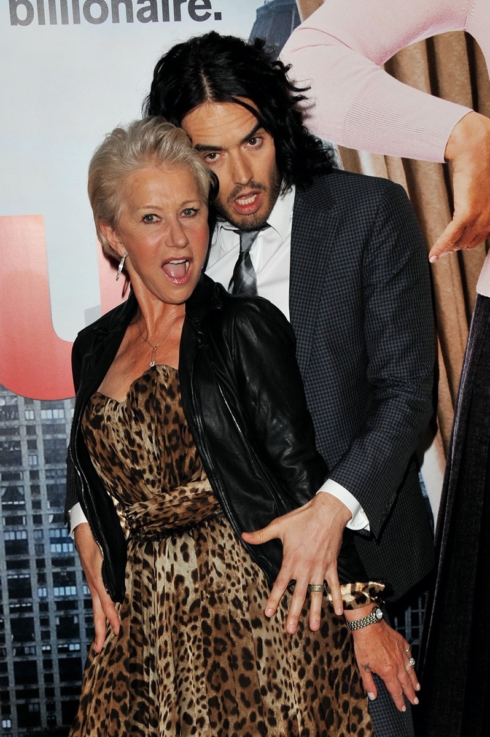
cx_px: 245
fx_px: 982
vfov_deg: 41.1
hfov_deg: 28.0
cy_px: 368
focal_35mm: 48
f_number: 7.1
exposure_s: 1/160
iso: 640
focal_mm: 48
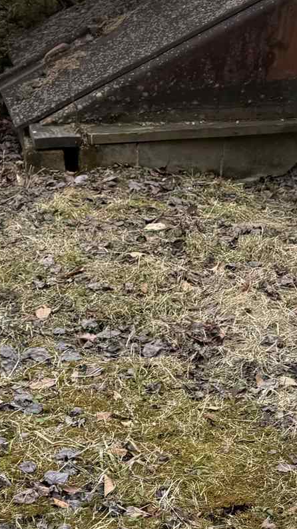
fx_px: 1064
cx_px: 129
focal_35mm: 76
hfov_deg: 15.9
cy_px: 496
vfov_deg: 26.7
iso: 80
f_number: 1.78
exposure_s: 1/1361
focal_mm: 6.76
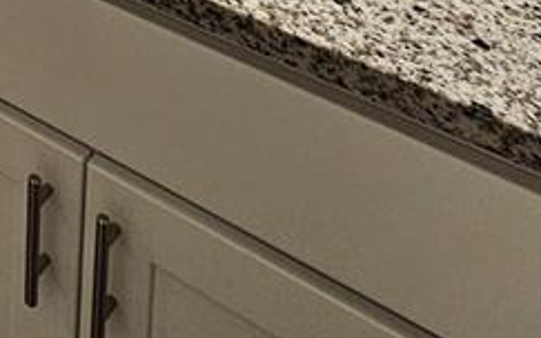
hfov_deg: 23.2
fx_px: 1003
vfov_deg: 13.2
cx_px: -309
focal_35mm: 68
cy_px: -514
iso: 64
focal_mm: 2.2
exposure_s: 1/60
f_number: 2.2
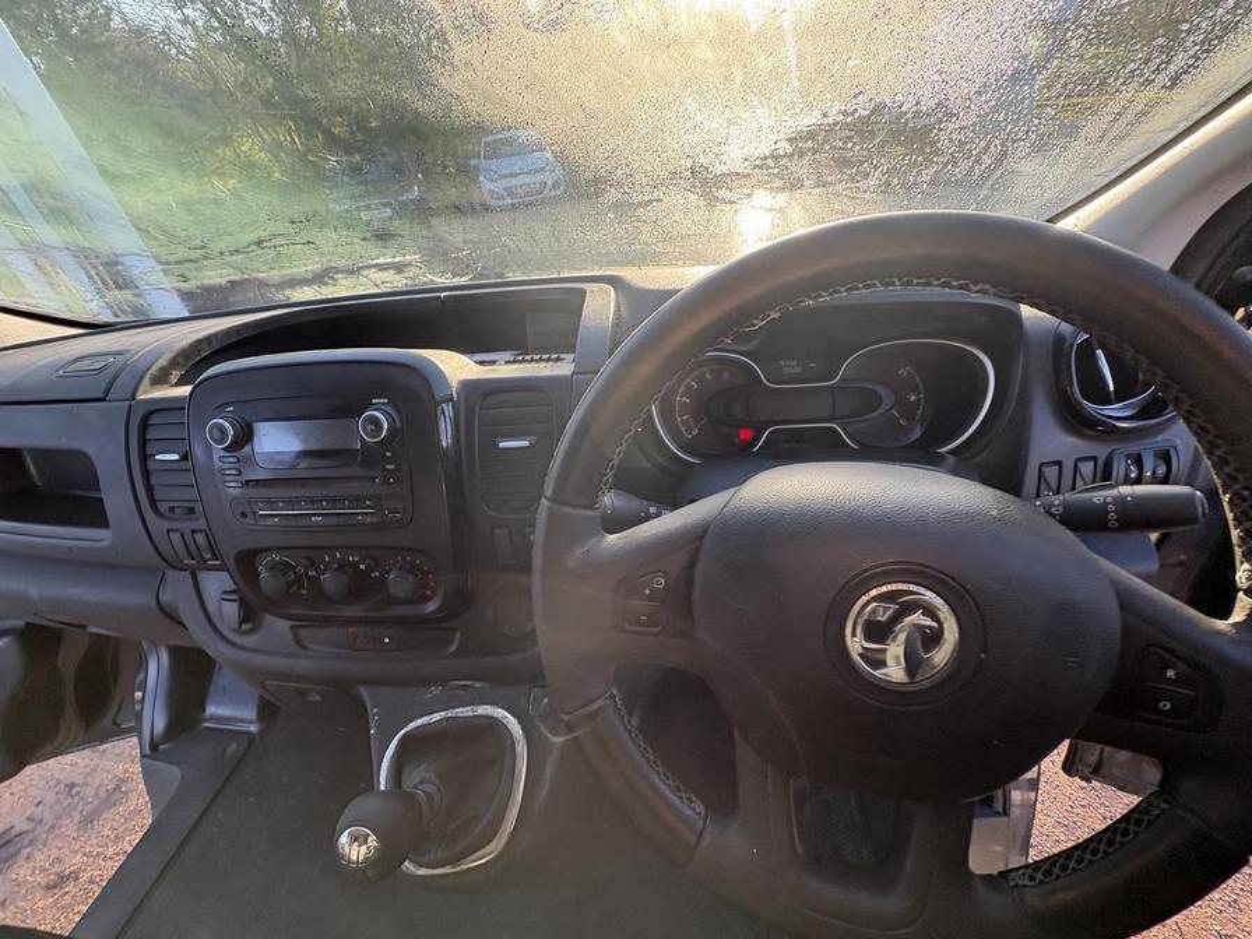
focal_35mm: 14
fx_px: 506
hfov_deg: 102.1
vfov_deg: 85.7
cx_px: 626
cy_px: 470
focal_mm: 2.22
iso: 100
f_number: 2.2
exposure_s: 1/130
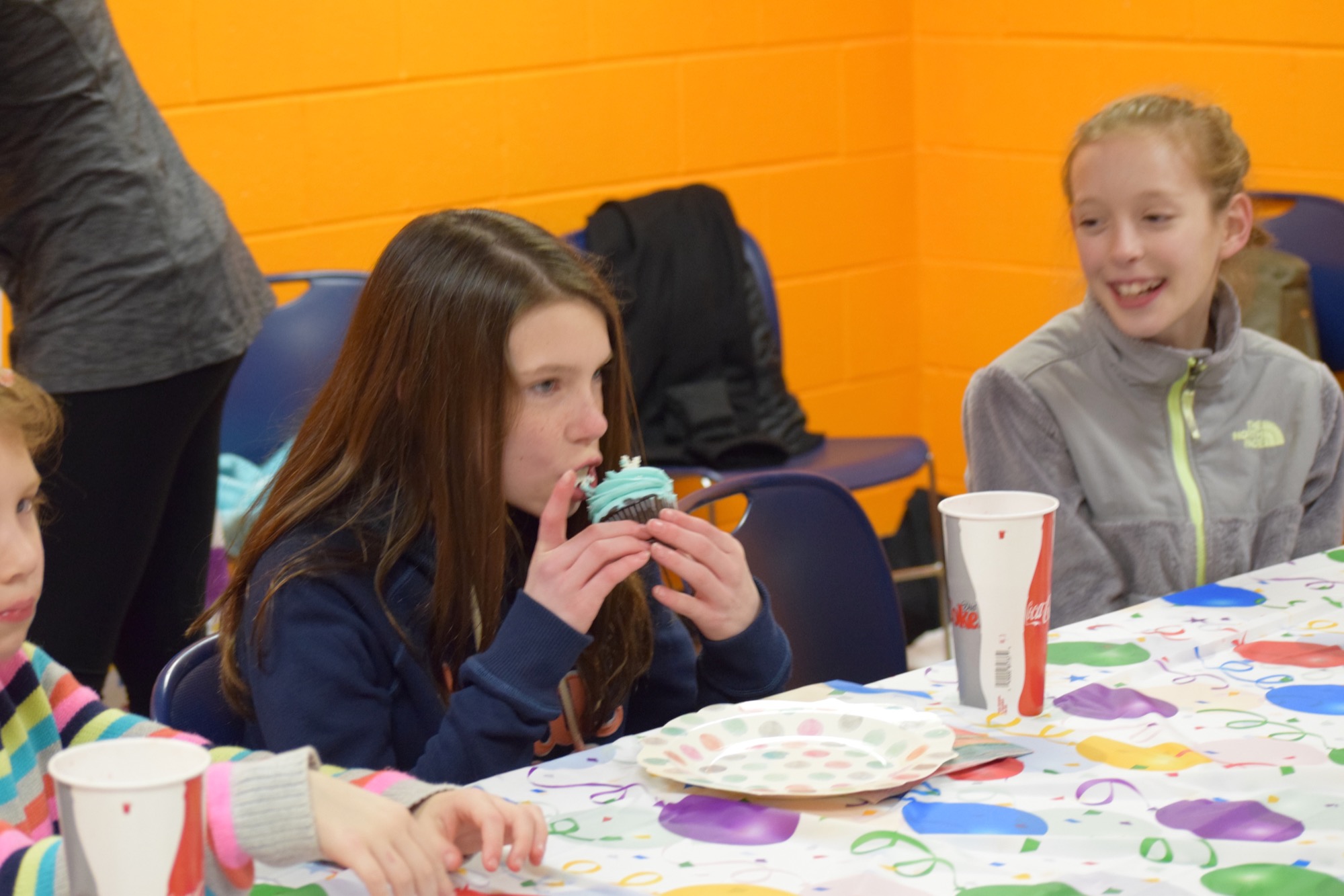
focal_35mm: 82
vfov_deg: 16.6
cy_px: 448
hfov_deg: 24.6
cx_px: 672
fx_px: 3080
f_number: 5
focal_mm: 55
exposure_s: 1/60
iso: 2200
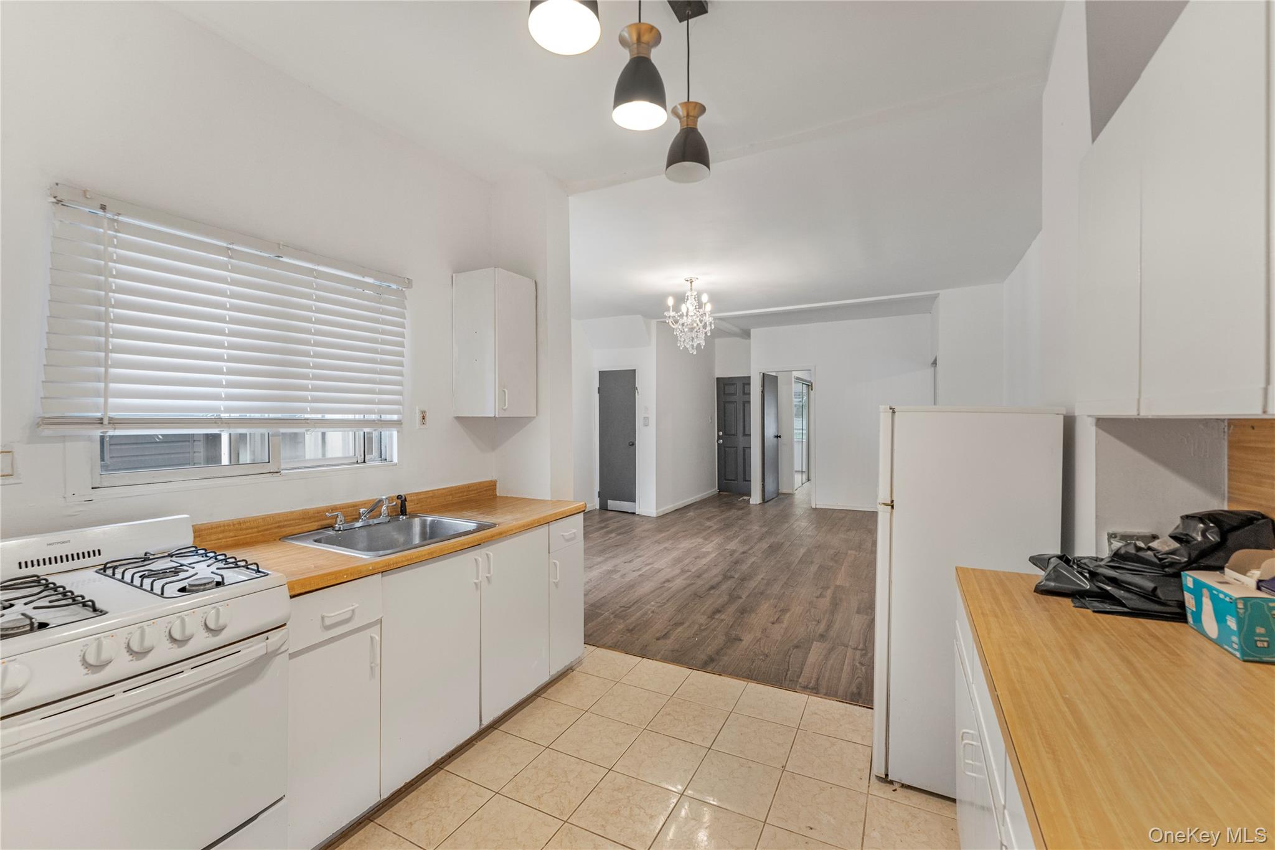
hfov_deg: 101.9
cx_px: 638
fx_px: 517
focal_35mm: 15
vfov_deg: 78.8
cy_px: 425
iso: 1000
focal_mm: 14.6
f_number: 8
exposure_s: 1/10
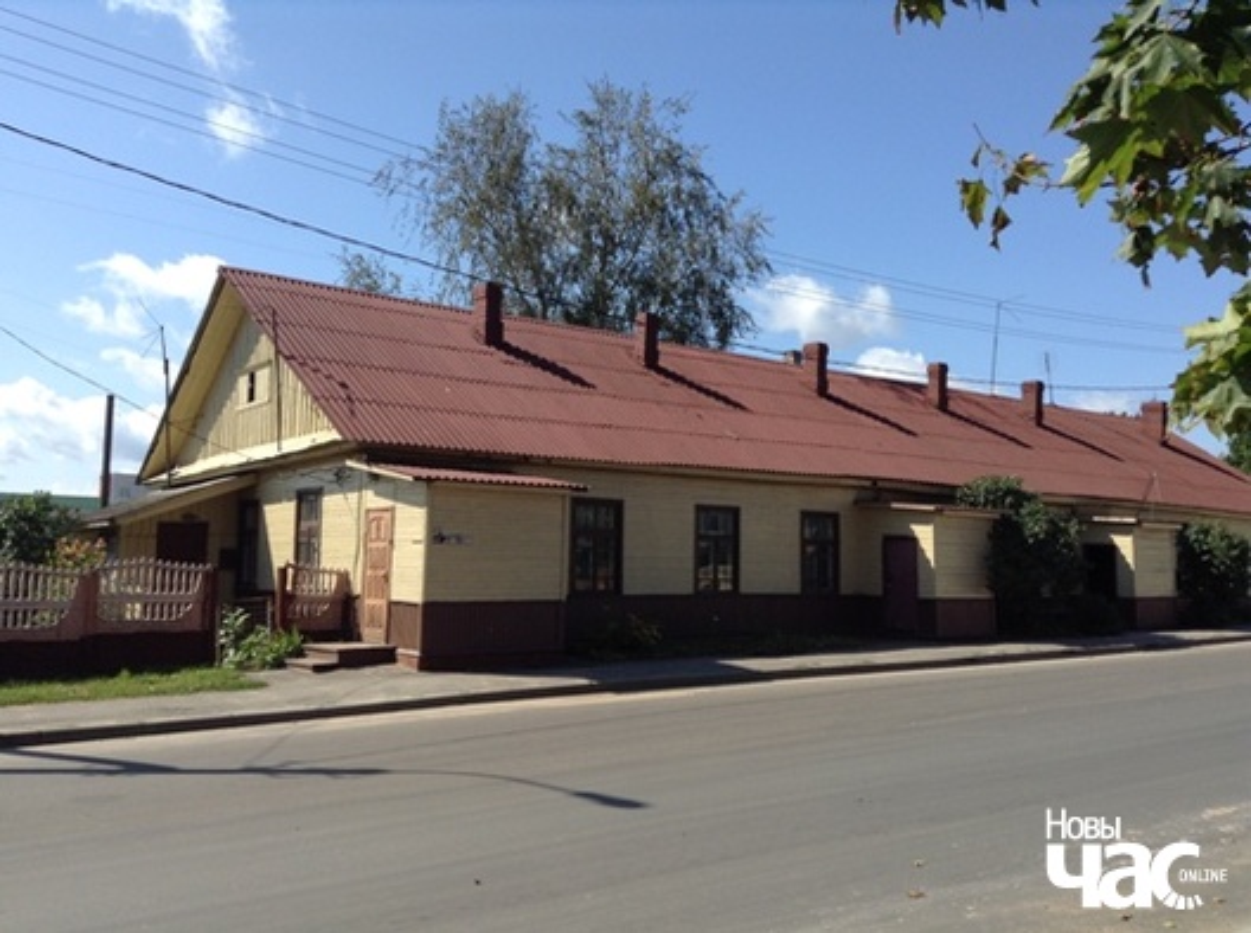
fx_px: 1190
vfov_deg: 42.8
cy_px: 466
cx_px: 626
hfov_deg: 55.4
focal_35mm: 33
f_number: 2.4
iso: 32
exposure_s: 1/982
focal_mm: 3.3
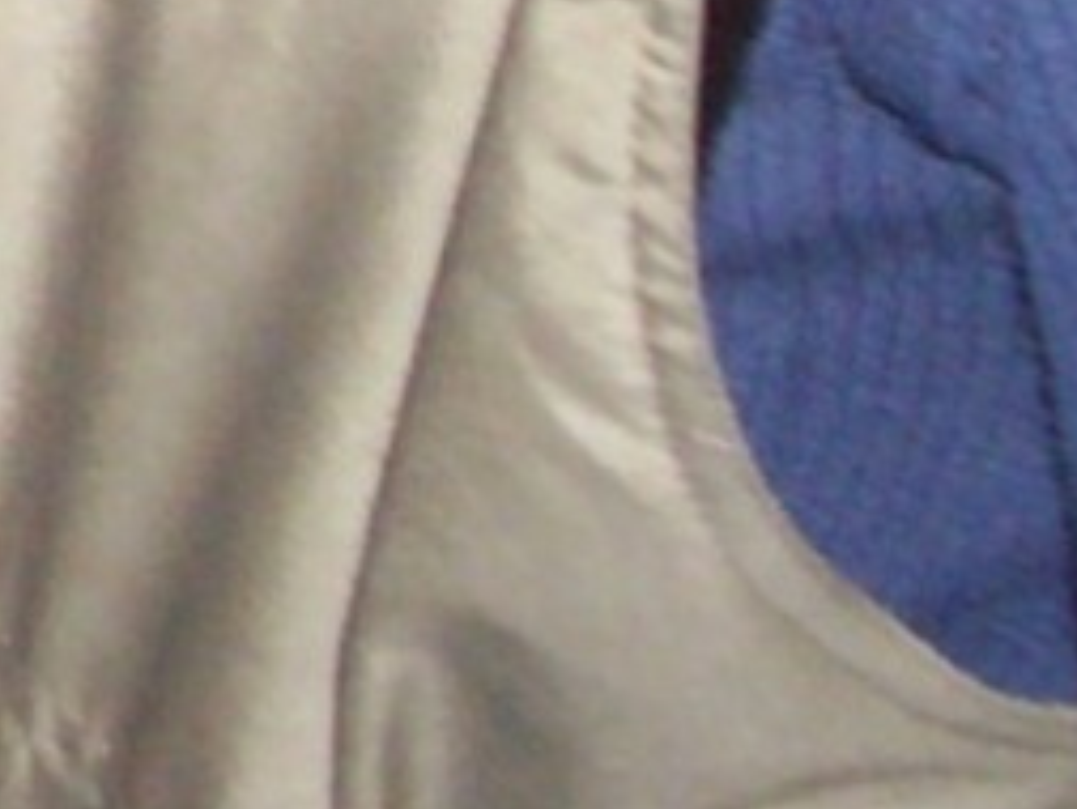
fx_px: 8778
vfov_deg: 5.1
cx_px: -1669
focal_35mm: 282
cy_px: -1431
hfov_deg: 6.6
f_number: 4.5
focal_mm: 5.9
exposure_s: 1/64
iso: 140
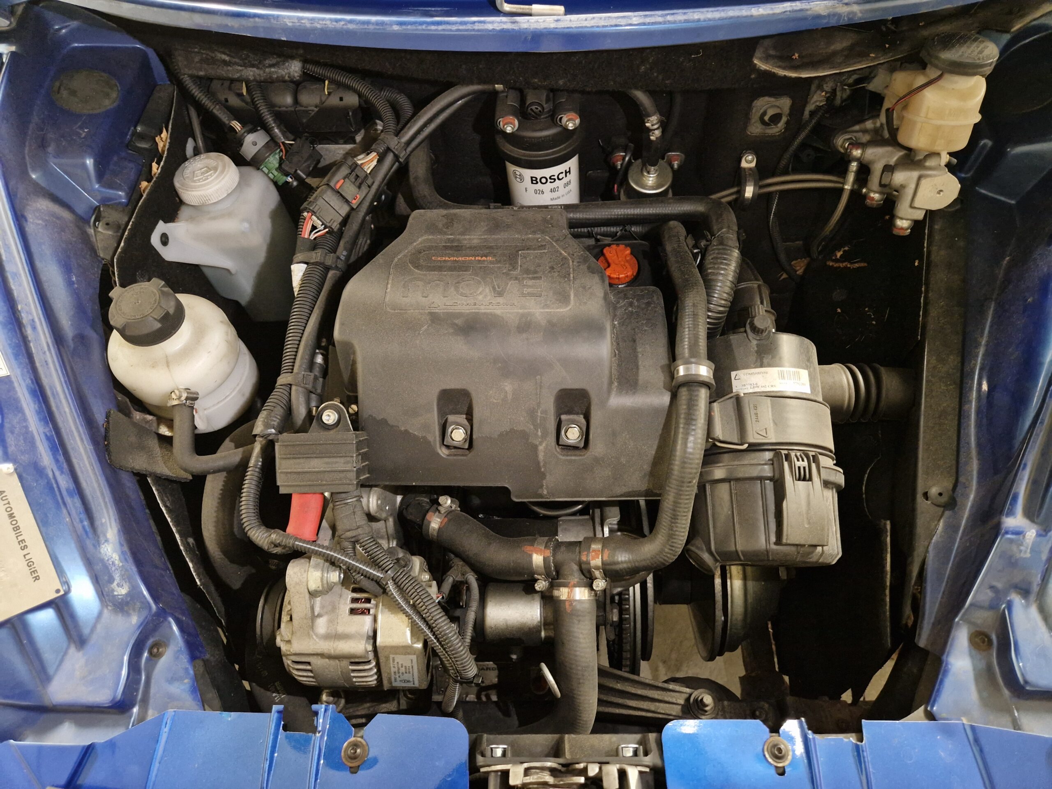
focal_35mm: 23
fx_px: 699
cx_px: 526
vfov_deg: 58.9
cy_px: 394
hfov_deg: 73.9
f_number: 1.8
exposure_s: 1/25
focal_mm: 5.4
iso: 800
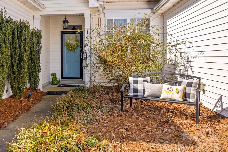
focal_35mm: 28
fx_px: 177
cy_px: 63
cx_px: 85
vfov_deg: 46.2
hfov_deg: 64.5
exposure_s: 1/2500
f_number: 2.8
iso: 400
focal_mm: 8.38
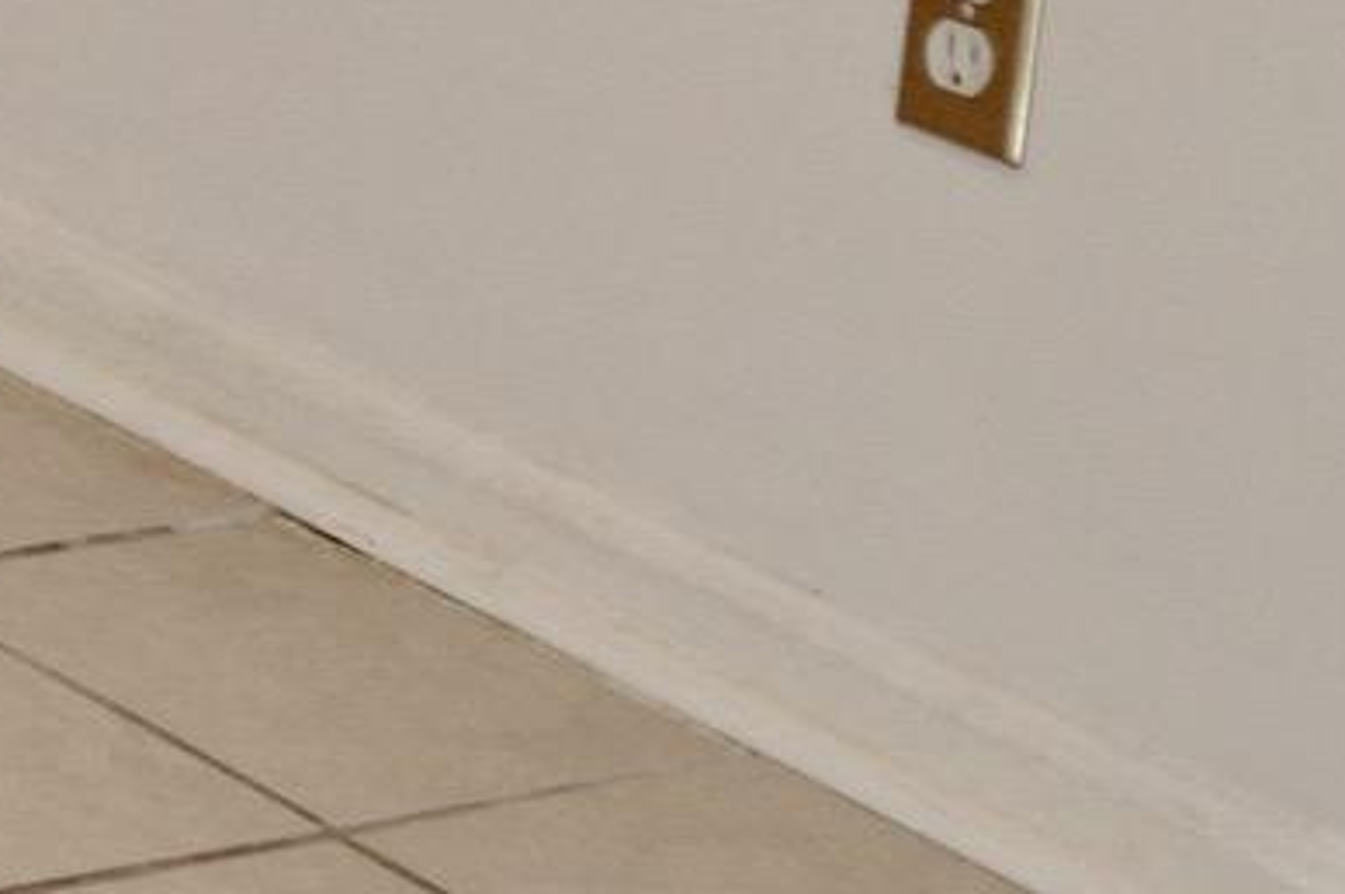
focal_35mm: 190
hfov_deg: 9.4
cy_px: -769
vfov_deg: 7.0
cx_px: -2160
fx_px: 7092
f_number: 2.8
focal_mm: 24
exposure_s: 1/60
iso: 800
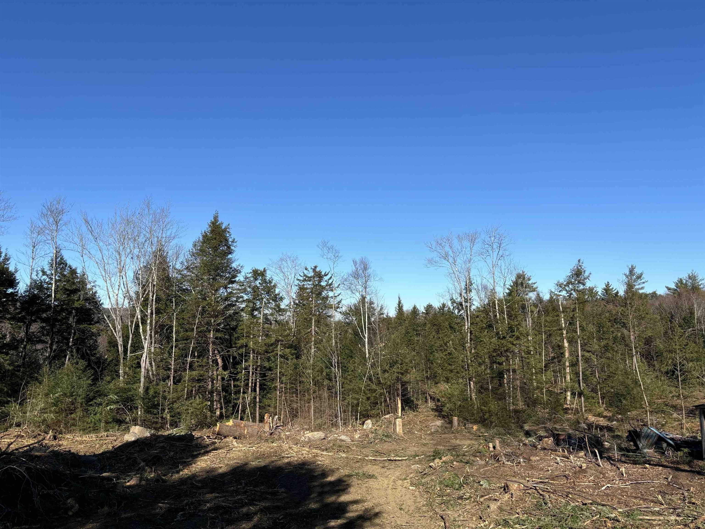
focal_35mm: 26
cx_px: 352
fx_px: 530
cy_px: 264
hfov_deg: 67.3
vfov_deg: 53.1
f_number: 1.6
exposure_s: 1/3534
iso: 50
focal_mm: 5.96
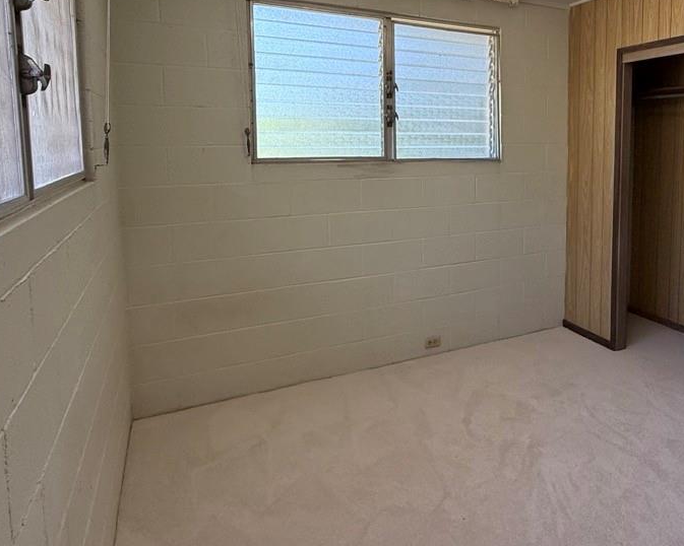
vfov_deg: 53.8
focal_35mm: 26
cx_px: 476
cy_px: 181
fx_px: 526
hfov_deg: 63.7
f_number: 2.2
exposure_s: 1/99
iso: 100
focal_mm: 2.22
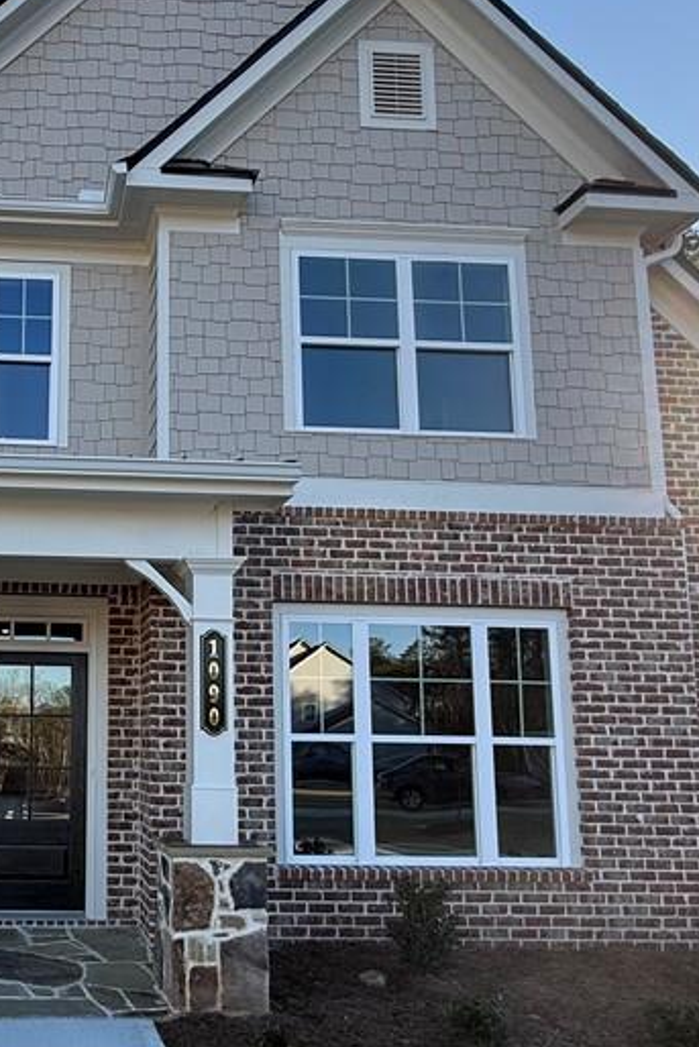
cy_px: 625
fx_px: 844
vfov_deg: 63.1
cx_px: 51
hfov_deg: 41.0
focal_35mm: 29
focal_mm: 2.22
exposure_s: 1/333
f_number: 2.2
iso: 50
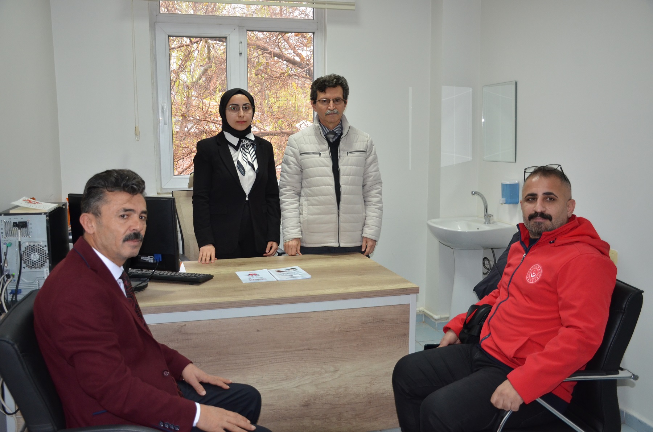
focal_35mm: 34
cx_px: 326
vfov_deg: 38.2
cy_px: 216
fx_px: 624
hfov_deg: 55.2
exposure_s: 1/60
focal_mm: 23
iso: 800
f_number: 3.8
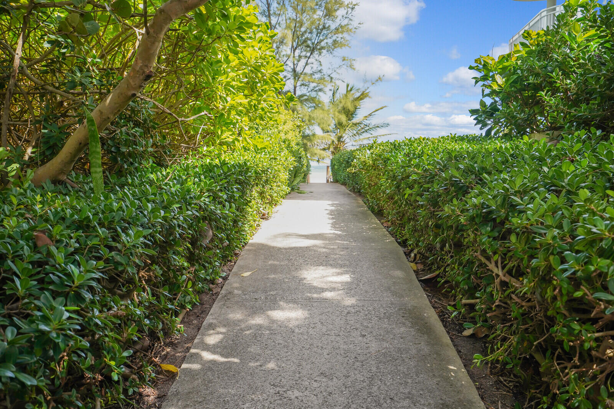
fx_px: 597
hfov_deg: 54.4
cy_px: 204
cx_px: 307
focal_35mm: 35
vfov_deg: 37.8
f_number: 8
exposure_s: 1/320
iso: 800
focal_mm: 35
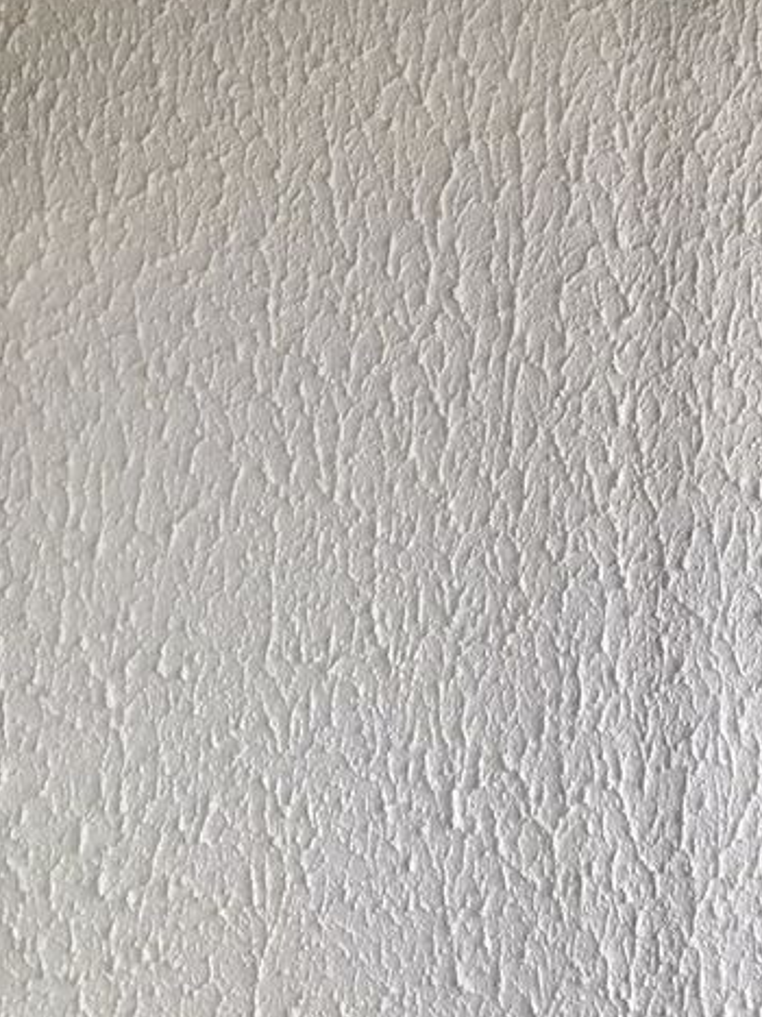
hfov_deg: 23.3
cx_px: 777
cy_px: 226
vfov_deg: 31.5
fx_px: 1762
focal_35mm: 60
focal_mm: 3.99
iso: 25
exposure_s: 1/33
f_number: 1.8
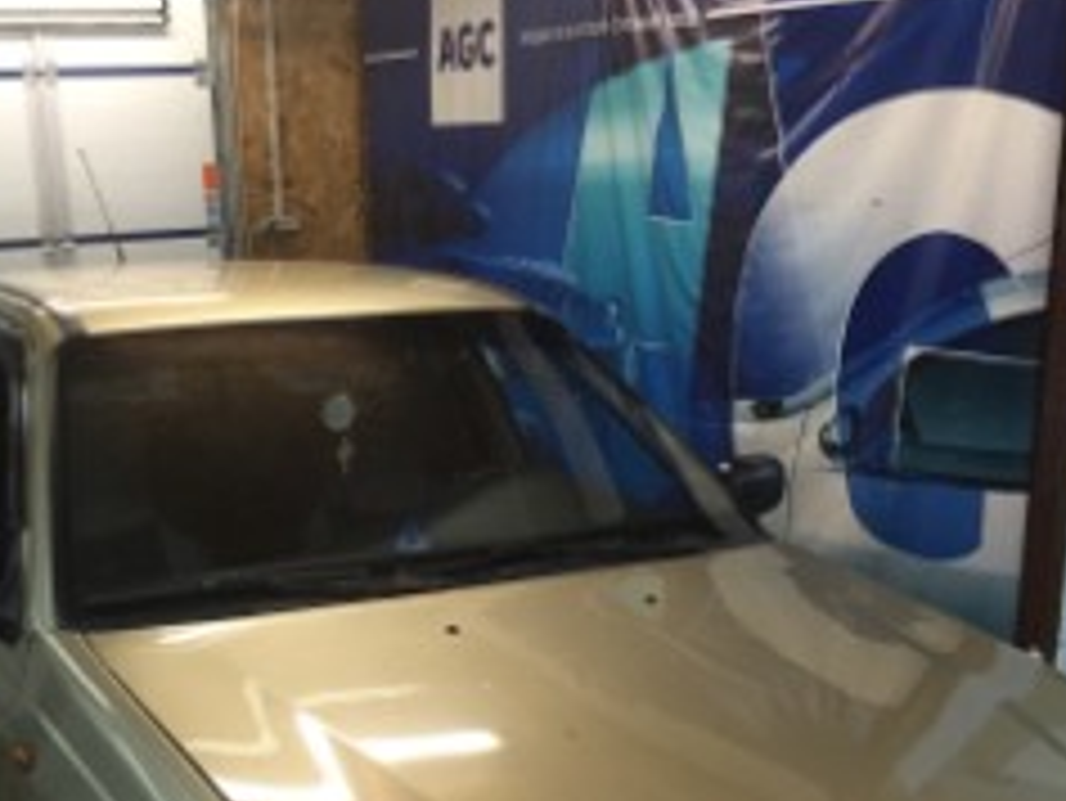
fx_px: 1510
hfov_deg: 38.6
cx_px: 382
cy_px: 644
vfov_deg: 29.0
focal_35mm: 49
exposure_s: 1/33
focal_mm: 4.15
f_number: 2.2
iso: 160
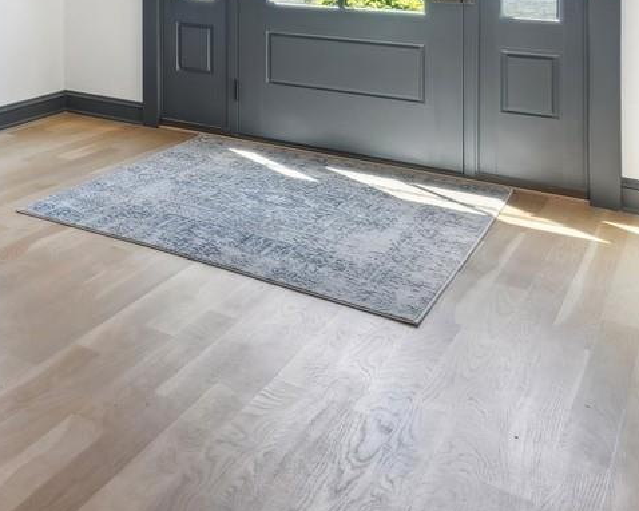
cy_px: -118
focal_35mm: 44
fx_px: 832
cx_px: -250
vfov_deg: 29.0
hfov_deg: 30.2
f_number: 11
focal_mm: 14
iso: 100
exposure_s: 1/2
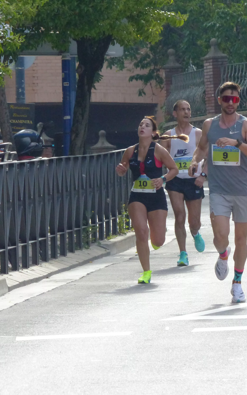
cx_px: 167
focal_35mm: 488
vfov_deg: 4.3
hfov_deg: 2.7
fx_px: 5258
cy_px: 198
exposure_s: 1/1600
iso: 400
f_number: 4
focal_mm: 62.1
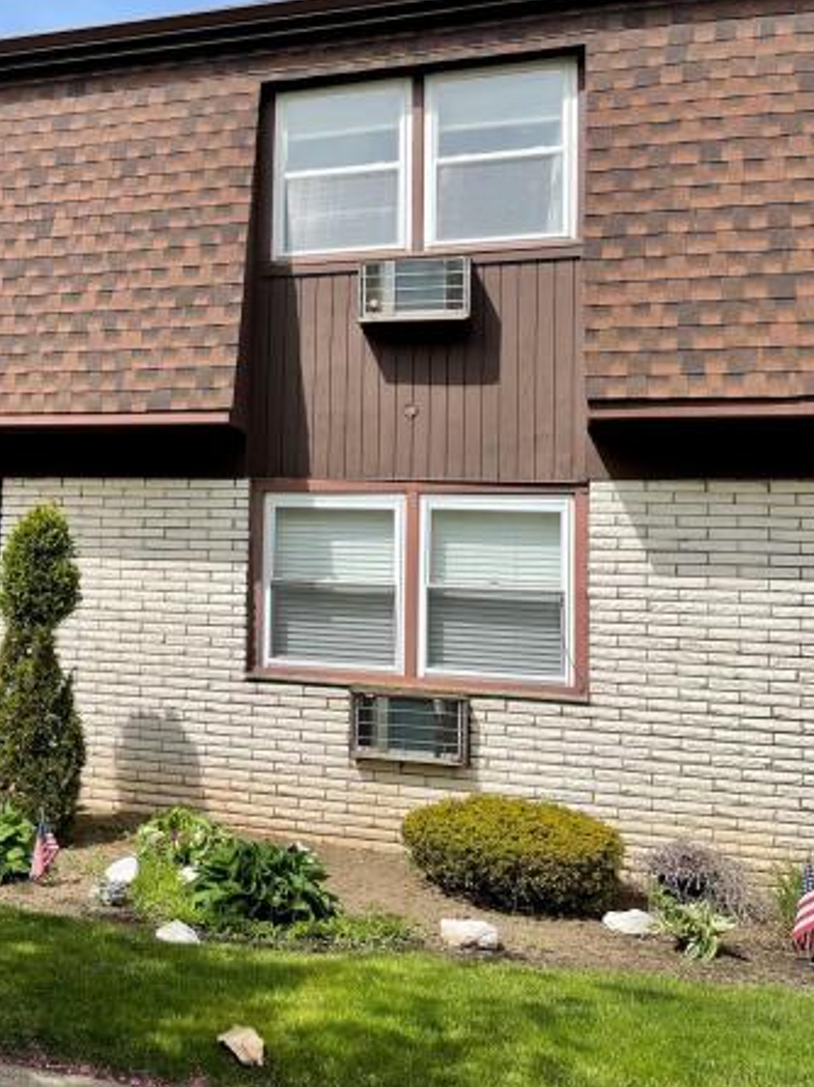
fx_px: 1318
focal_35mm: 42
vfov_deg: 44.7
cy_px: 468
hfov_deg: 31.2
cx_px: -44
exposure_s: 1/2433
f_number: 1.6
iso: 32
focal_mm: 5.1
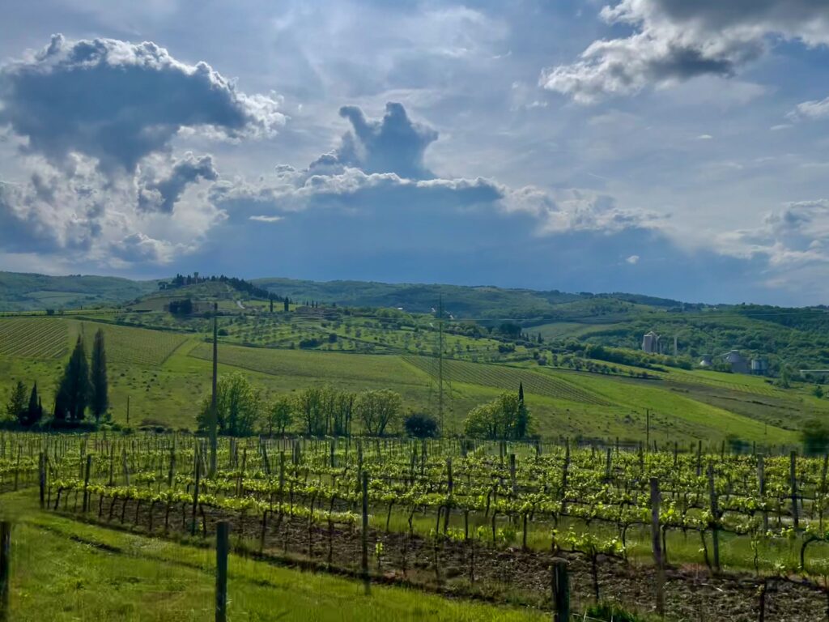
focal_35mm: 26
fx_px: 623
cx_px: 414
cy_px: 311
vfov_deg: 53.1
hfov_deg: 67.3
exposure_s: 1/13333
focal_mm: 4.2
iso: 32
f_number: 1.6
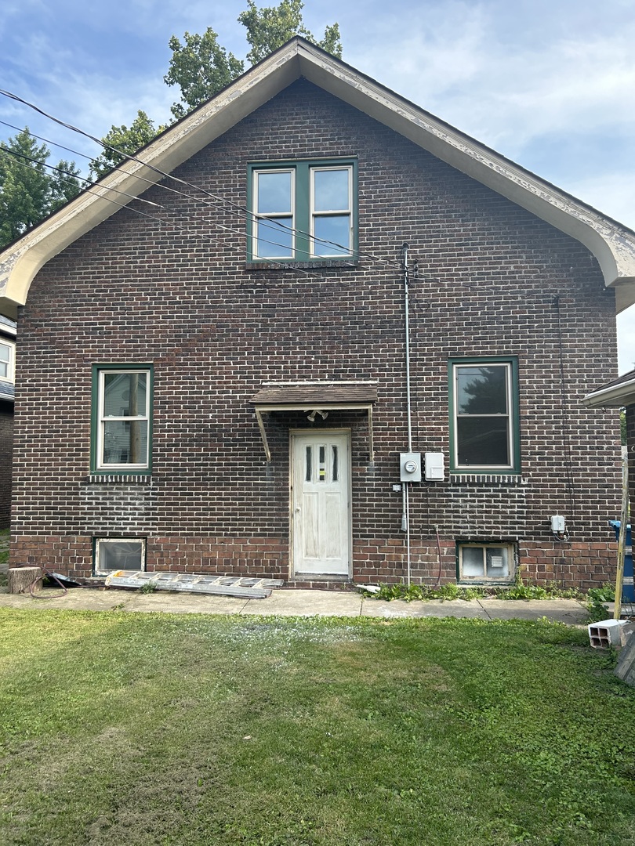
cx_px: 318
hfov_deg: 53.1
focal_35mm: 26
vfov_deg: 67.3
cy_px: 423
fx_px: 636
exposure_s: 1/797
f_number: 1.5
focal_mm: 5.7
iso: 50
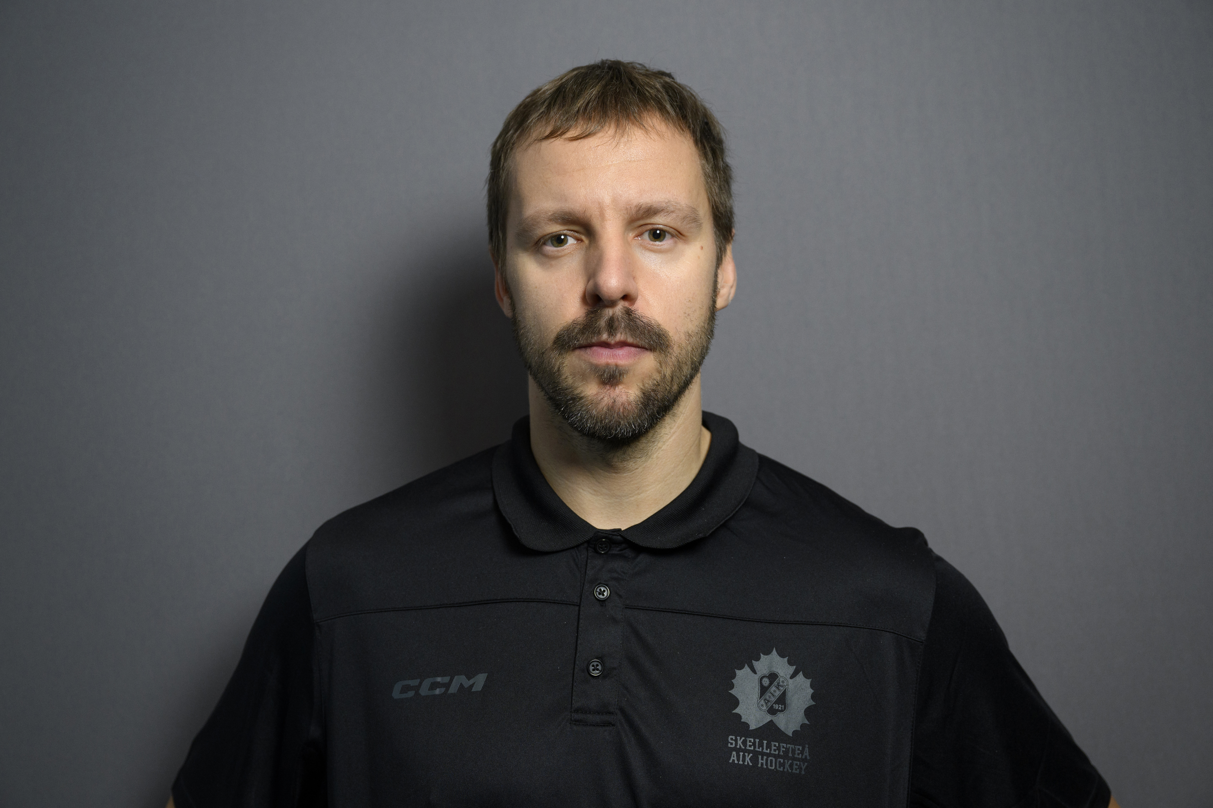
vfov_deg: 29.2
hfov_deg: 42.7
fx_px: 1550
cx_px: 606
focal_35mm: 46
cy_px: 404
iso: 800
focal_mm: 46
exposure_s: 1/250
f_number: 4
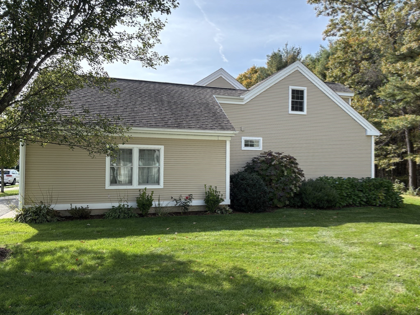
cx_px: 210
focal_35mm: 26
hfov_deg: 67.3
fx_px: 315
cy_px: 158
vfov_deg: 53.1
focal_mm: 5.96
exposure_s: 1/1115
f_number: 1.6
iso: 50
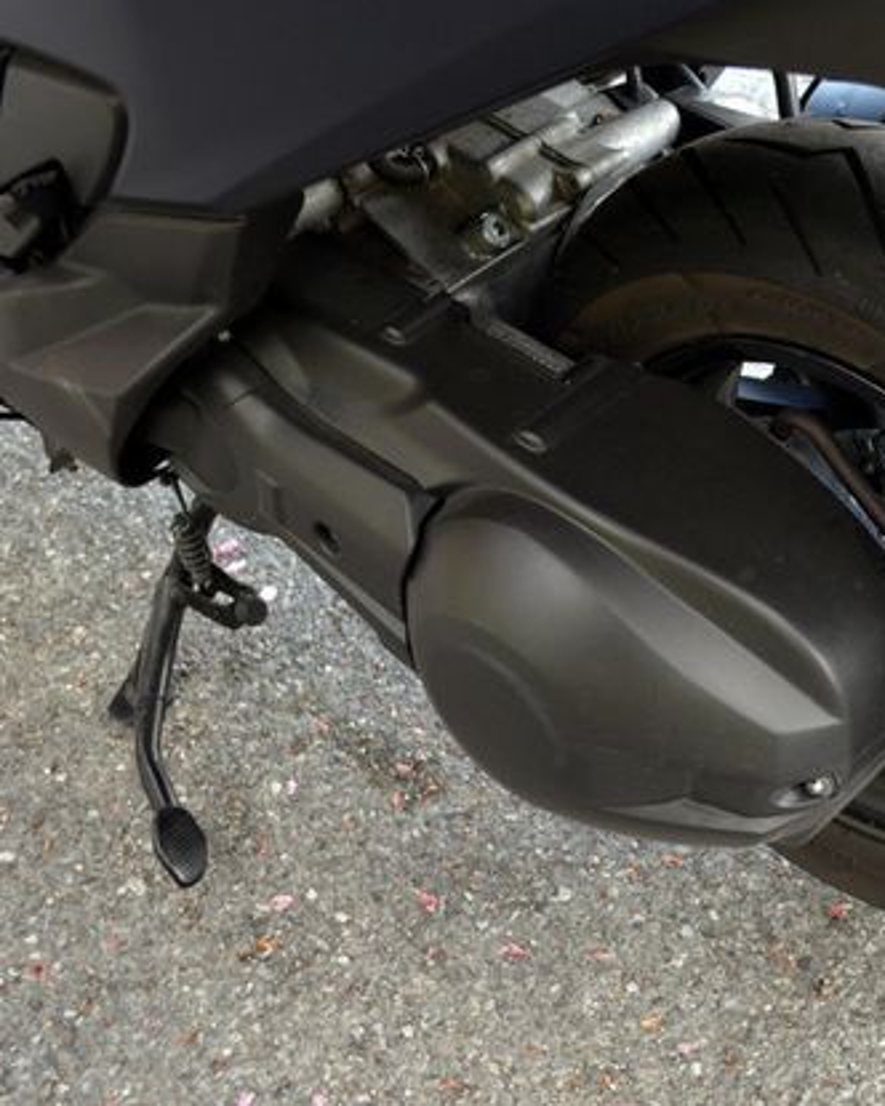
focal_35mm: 52
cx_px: 810
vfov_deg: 36.0
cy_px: 544
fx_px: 1703
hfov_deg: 28.0
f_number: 4.2
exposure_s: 1/80
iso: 400
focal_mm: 24
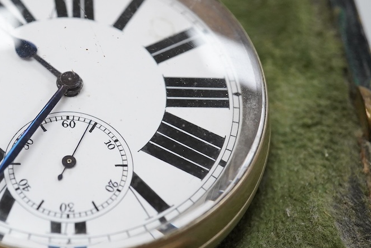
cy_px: 85
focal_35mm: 77
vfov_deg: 17.7
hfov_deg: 25.9
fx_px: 793
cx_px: 81
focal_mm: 30
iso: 2500
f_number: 8
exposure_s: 1/400
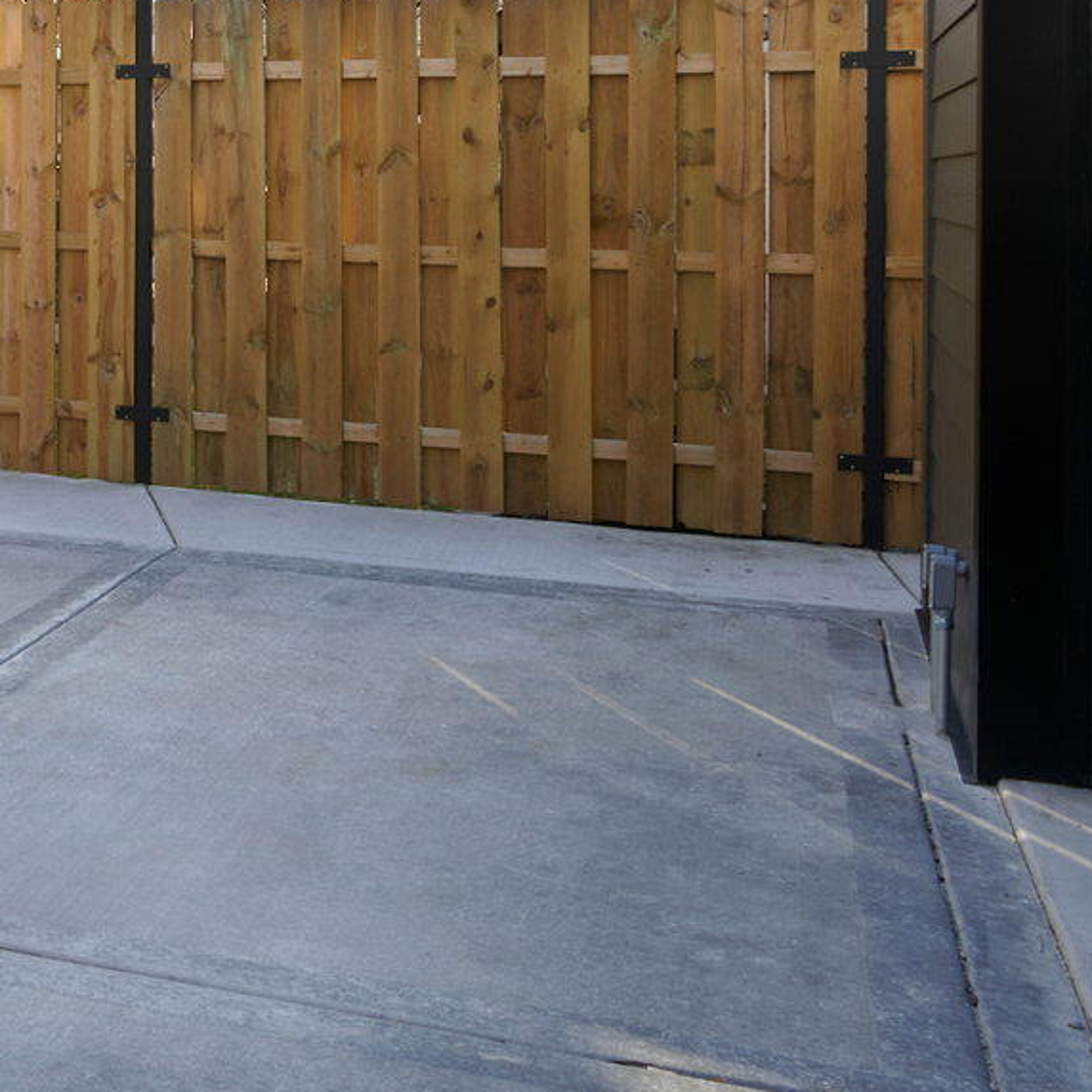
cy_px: 197
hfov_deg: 27.5
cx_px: -284
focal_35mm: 53
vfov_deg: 31.3
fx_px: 1892
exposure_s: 1/20
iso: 200
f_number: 14
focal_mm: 22
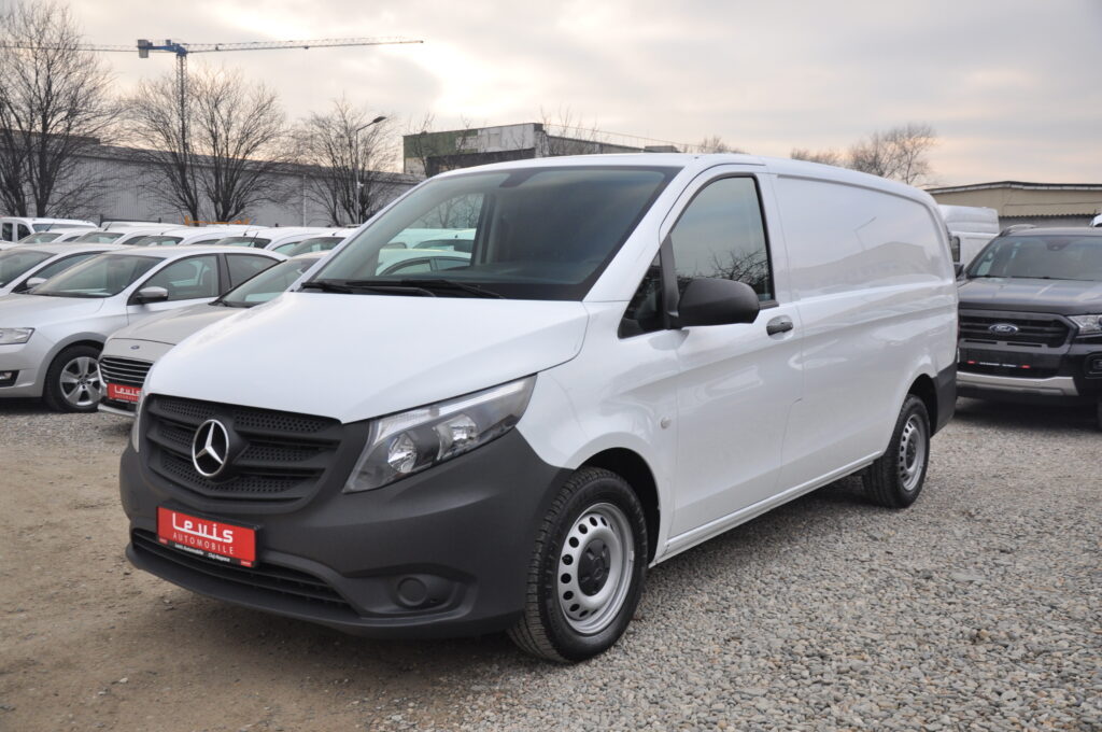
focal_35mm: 36
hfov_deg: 53.2
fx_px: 1101
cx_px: 551
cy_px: 366
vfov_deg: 36.8
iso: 400
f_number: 5
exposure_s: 1/100
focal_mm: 24
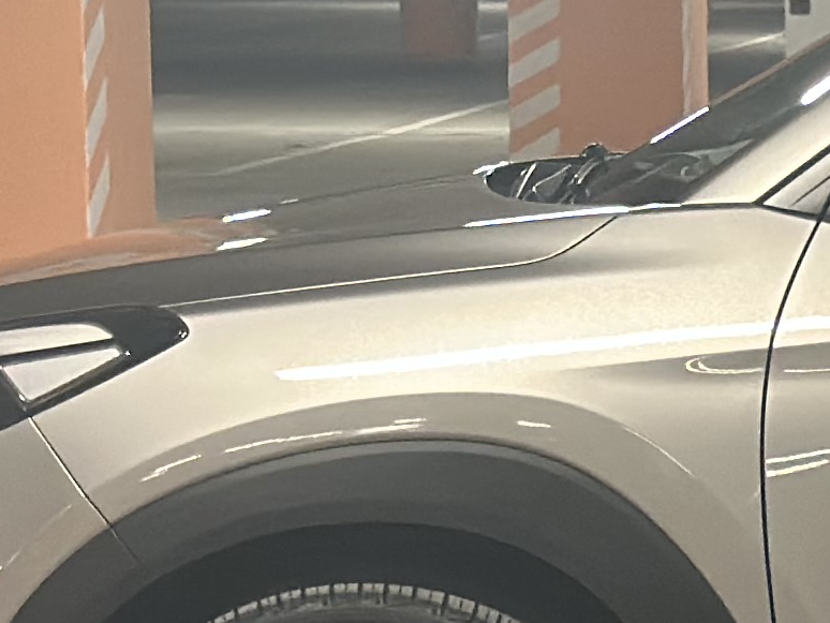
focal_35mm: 250
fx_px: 5996
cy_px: 424
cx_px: 1469
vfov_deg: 5.9
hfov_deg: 7.7
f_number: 1.78
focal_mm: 6.86
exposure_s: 1/50
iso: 250
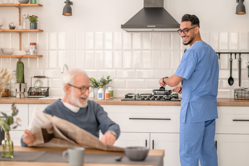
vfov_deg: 16.0
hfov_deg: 23.9
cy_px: 83
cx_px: 124
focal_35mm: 85
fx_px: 587
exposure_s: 1/400
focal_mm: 85
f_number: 2.2
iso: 100
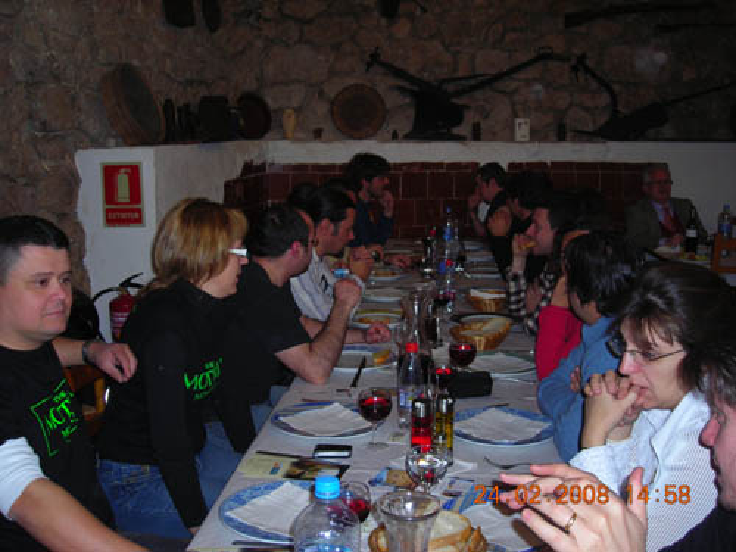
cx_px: 368
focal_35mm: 41
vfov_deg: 35.1
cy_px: 276
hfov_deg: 45.8
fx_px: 872
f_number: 3.3
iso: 90
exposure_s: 1/60.1
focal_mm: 6.8
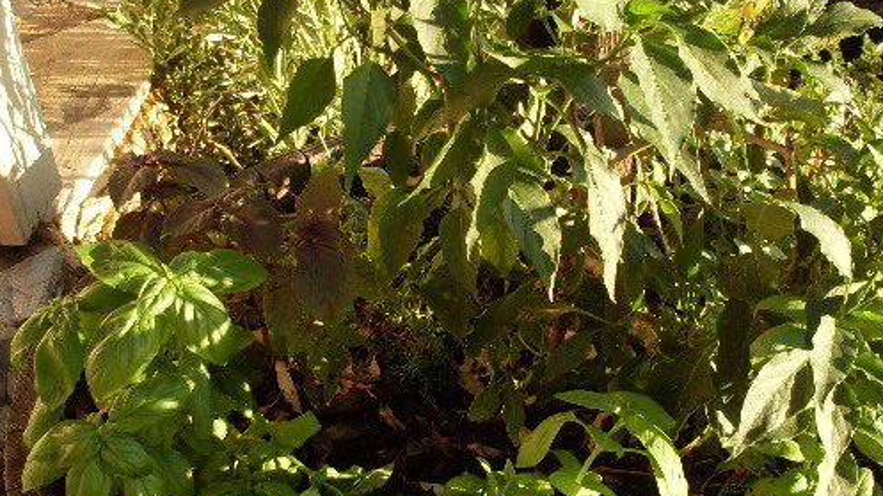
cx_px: 499
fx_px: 1170
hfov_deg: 41.3
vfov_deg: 23.7
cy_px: 124
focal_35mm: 50
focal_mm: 6.3
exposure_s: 1/125
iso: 80
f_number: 2.8
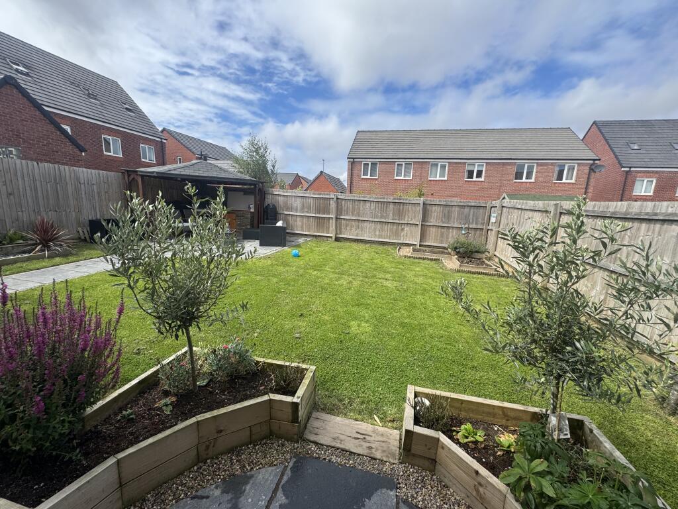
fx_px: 274
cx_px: 339
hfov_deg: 102.1
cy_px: 254
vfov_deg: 85.7
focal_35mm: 14
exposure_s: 1/1299
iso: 40
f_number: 2.2
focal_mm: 2.22
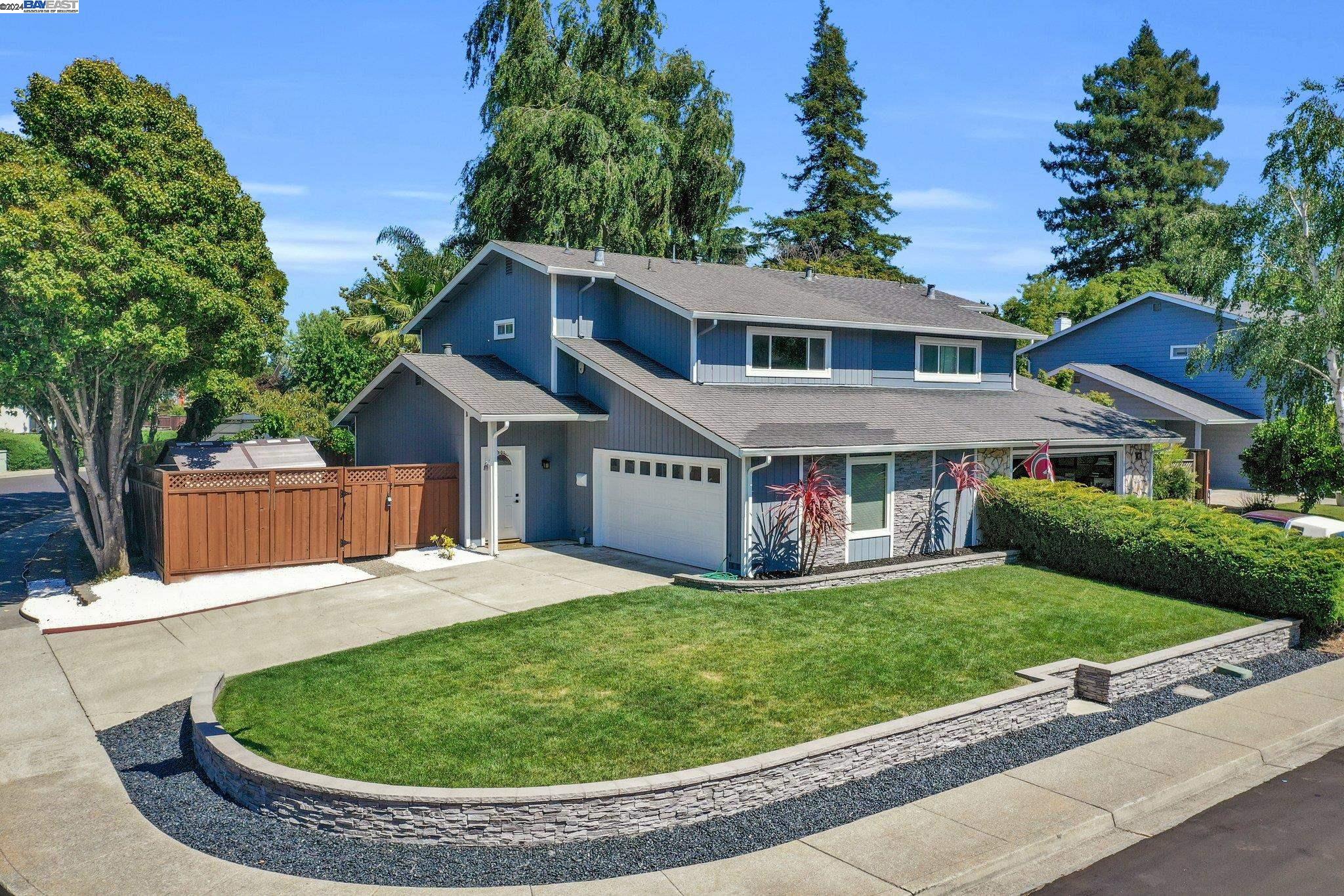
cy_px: 448
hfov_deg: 65.5
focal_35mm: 28
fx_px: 1045
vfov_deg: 46.4
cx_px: 672
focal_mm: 10.26
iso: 100
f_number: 5.6
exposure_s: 1/400
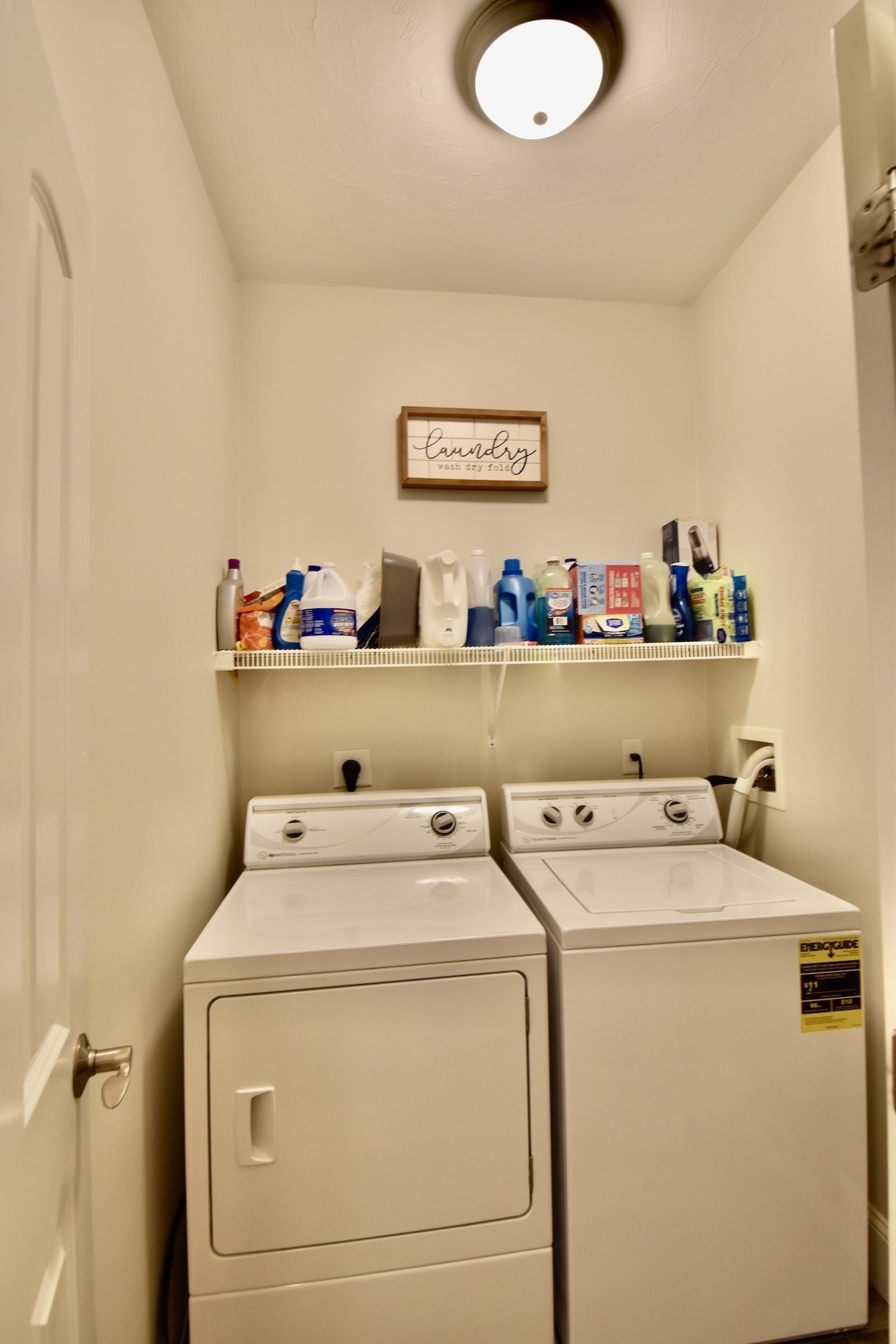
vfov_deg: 95.0
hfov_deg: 72.1
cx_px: 448
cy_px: 672
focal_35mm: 16
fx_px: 616
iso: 320
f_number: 6.3
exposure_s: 1/20
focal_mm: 11
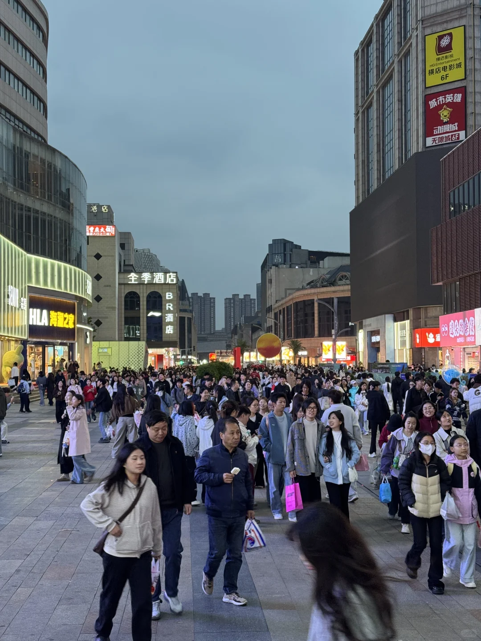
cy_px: 320
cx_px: 240
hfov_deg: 30.3
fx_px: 889
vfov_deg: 39.7
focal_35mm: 48
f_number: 1.78
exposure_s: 1/60
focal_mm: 6.76
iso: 160
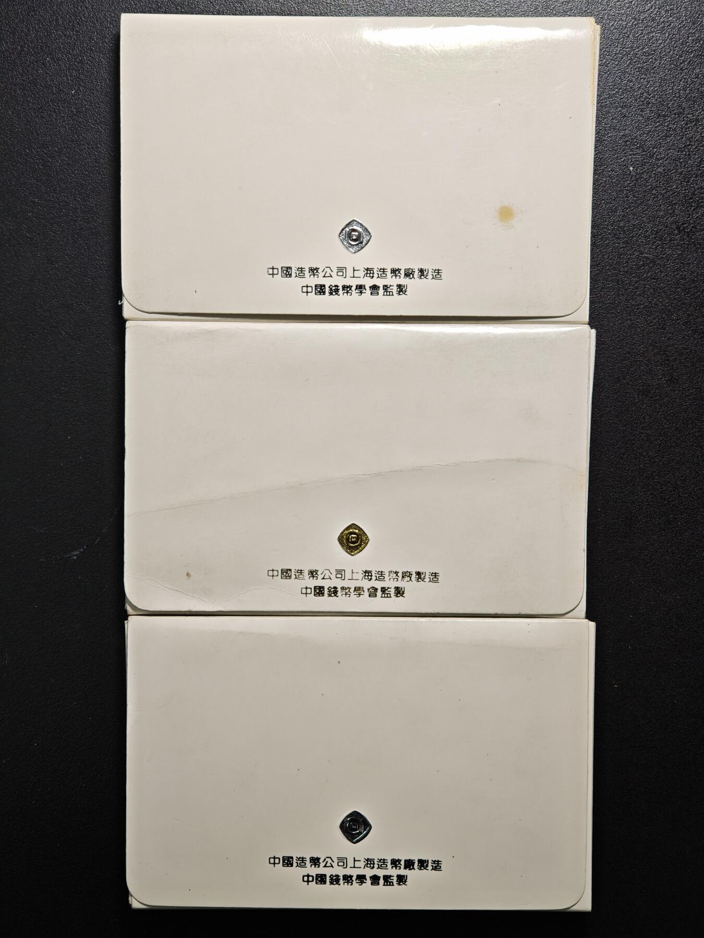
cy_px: 469
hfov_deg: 24.4
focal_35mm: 60
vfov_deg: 32.2
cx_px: 352
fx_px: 1627
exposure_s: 1/110
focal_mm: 9
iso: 320
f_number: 2
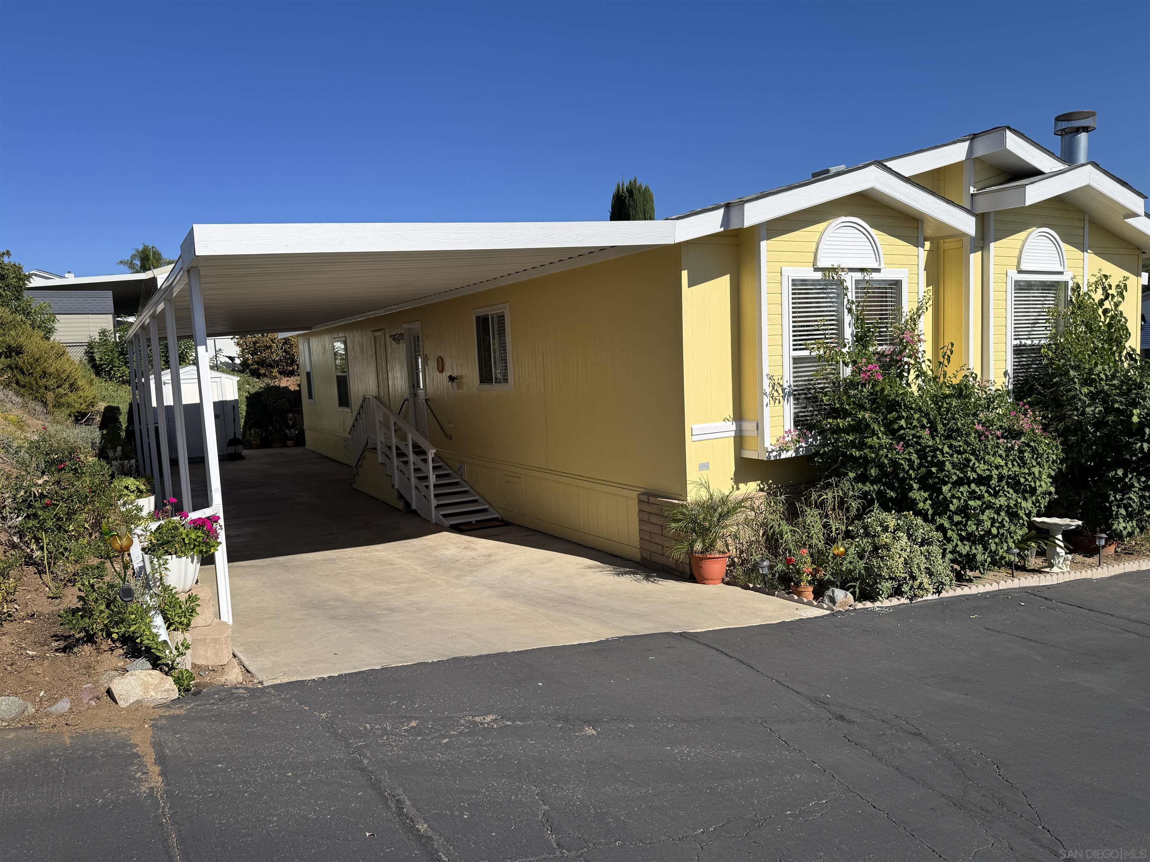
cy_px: 431
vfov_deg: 56.8
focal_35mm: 24
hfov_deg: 71.6
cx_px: 575
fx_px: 797
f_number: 1.78
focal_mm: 6.76
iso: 80
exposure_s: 1/7092
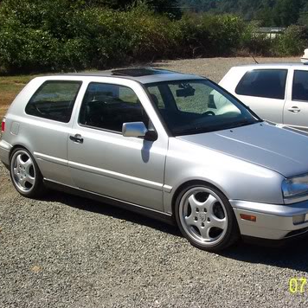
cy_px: 153
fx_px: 493
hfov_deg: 34.5
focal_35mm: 49
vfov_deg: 34.7
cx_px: 194
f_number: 4.8
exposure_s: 1/700
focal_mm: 8
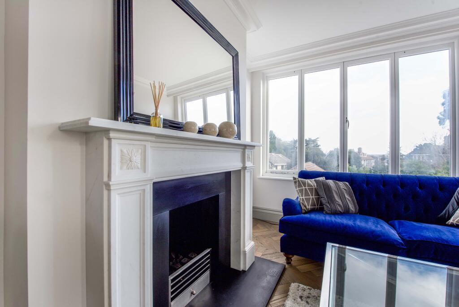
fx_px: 179
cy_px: 154
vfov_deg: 81.3
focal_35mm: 14
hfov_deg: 104.2
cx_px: 230
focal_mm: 14
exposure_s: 1/60
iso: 250
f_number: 9
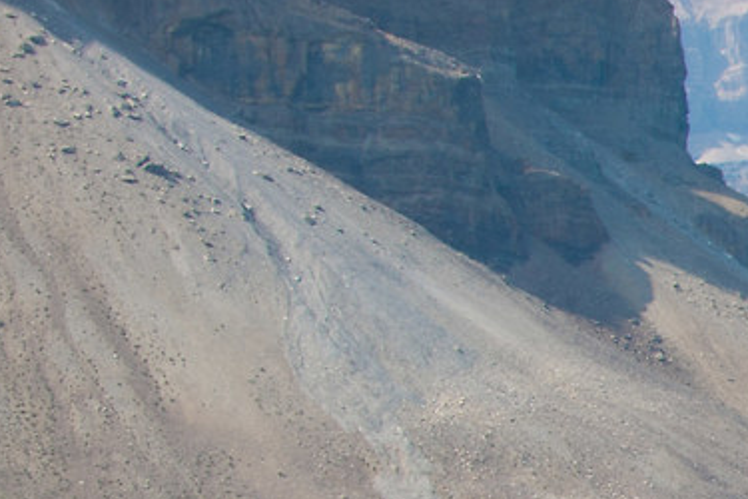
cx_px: 1809
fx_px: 4259
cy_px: 832
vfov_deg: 6.6
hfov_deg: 9.0
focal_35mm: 205
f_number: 25
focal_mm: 32
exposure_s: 1/13
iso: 100
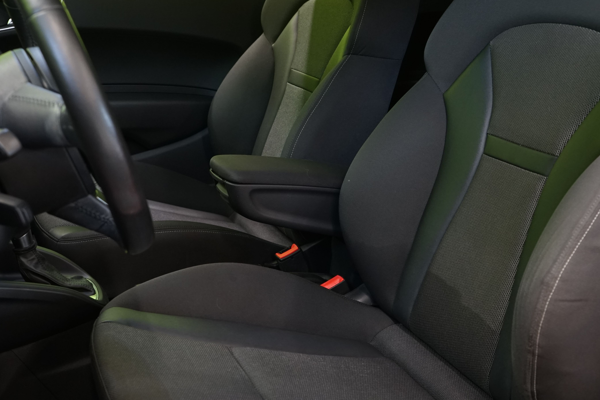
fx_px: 767
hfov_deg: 42.7
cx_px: 309
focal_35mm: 46
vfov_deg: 29.2
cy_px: 181
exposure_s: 1/20
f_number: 5
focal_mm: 32
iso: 1250
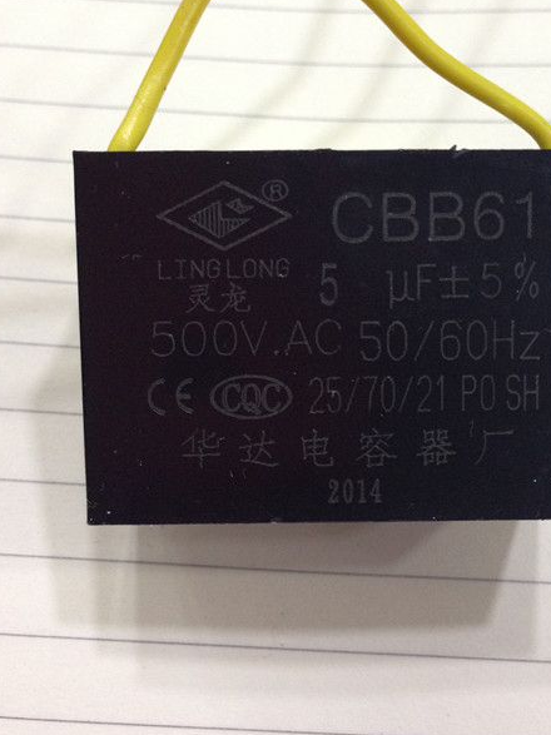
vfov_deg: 42.0
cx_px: 323
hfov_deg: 32.1
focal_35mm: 45
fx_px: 955
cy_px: 326
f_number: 2.4
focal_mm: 4.12
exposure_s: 1/20
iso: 160
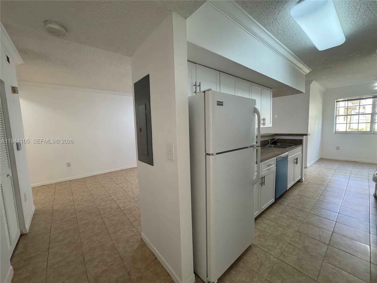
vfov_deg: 85.7
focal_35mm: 14
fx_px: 152
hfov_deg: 102.1
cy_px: 142
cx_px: 188
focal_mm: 2.22
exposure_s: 1/120
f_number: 2.2
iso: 320
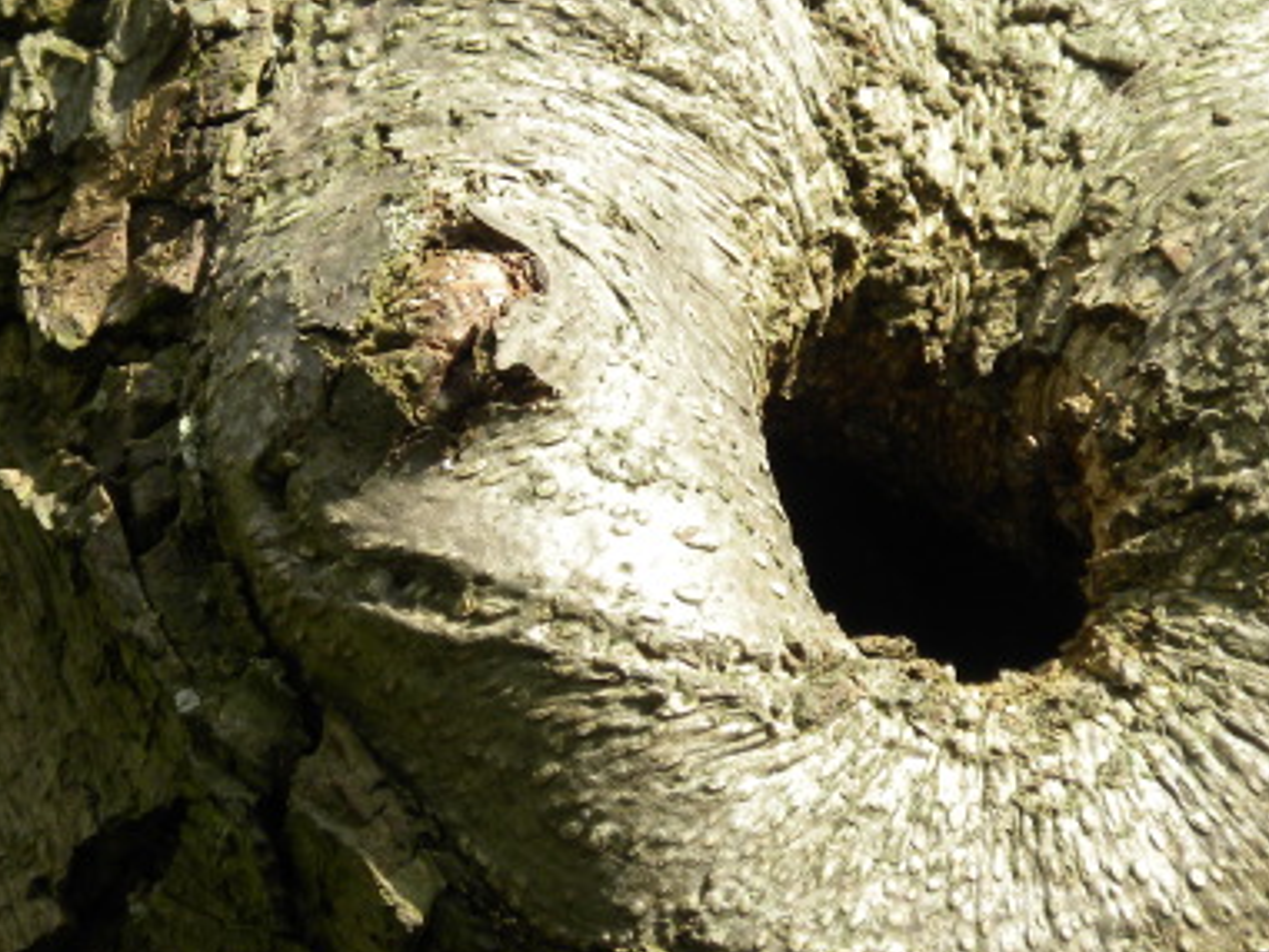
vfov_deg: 2.1
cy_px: 359
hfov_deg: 2.8
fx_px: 26183
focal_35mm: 714
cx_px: 653
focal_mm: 75.7
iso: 64
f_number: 5
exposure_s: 1/190
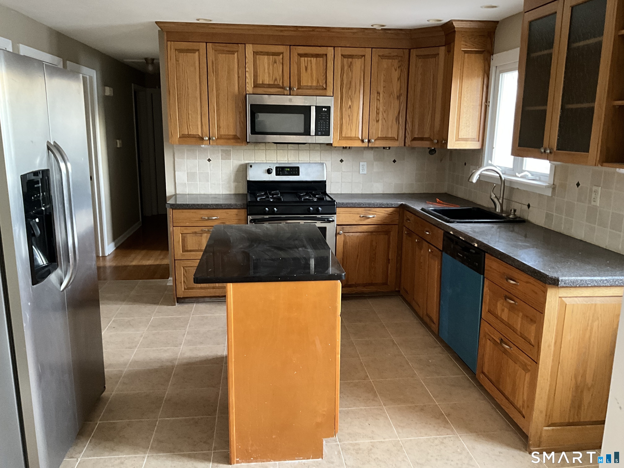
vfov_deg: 48.2
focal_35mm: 29
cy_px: 234
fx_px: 523
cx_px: 312
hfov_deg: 61.7
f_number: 1.8
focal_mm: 3
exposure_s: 1/47
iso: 320
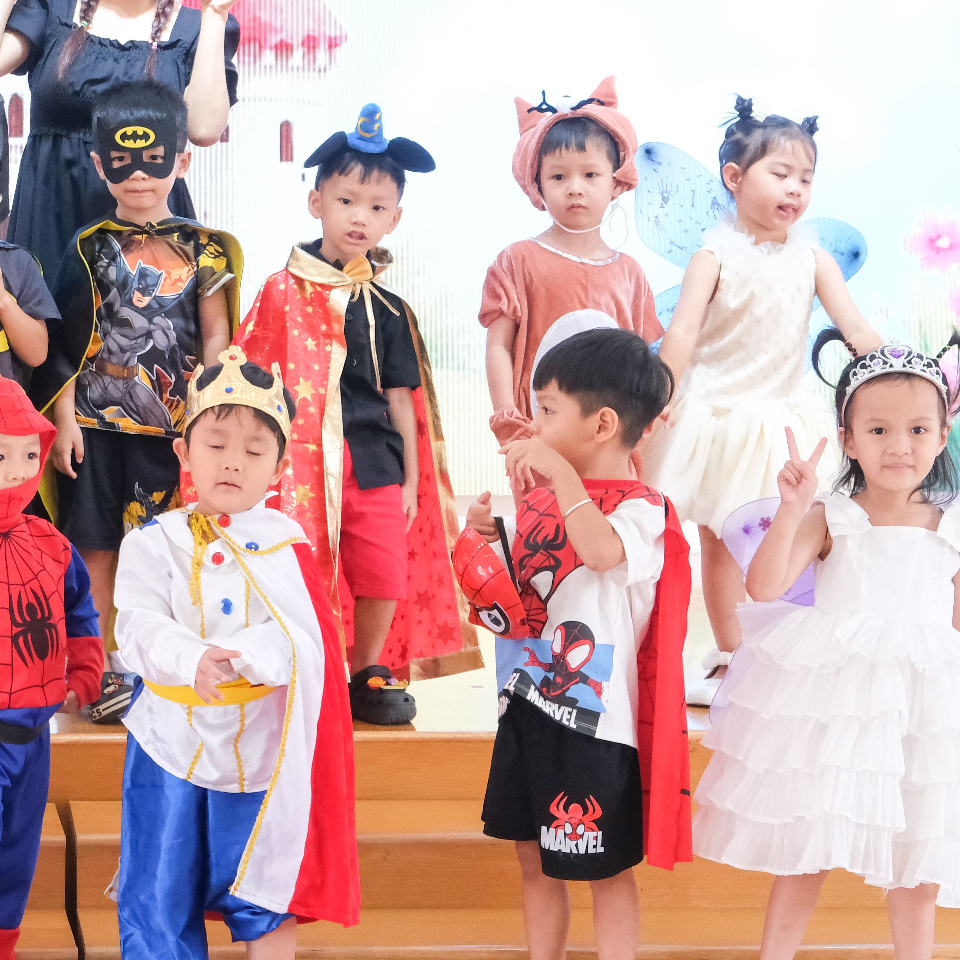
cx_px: -135
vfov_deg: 16.3
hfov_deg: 15.8
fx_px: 3357
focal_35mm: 107
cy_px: 400
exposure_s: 1/200
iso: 2500
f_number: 5
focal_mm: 31.5
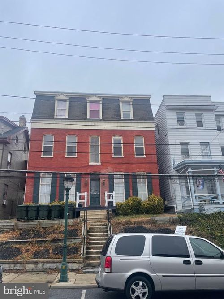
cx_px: 112
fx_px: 224
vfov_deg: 67.3
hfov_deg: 53.0
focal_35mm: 26
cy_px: 150
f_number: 1.6
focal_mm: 4.2
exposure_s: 1/1024
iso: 32
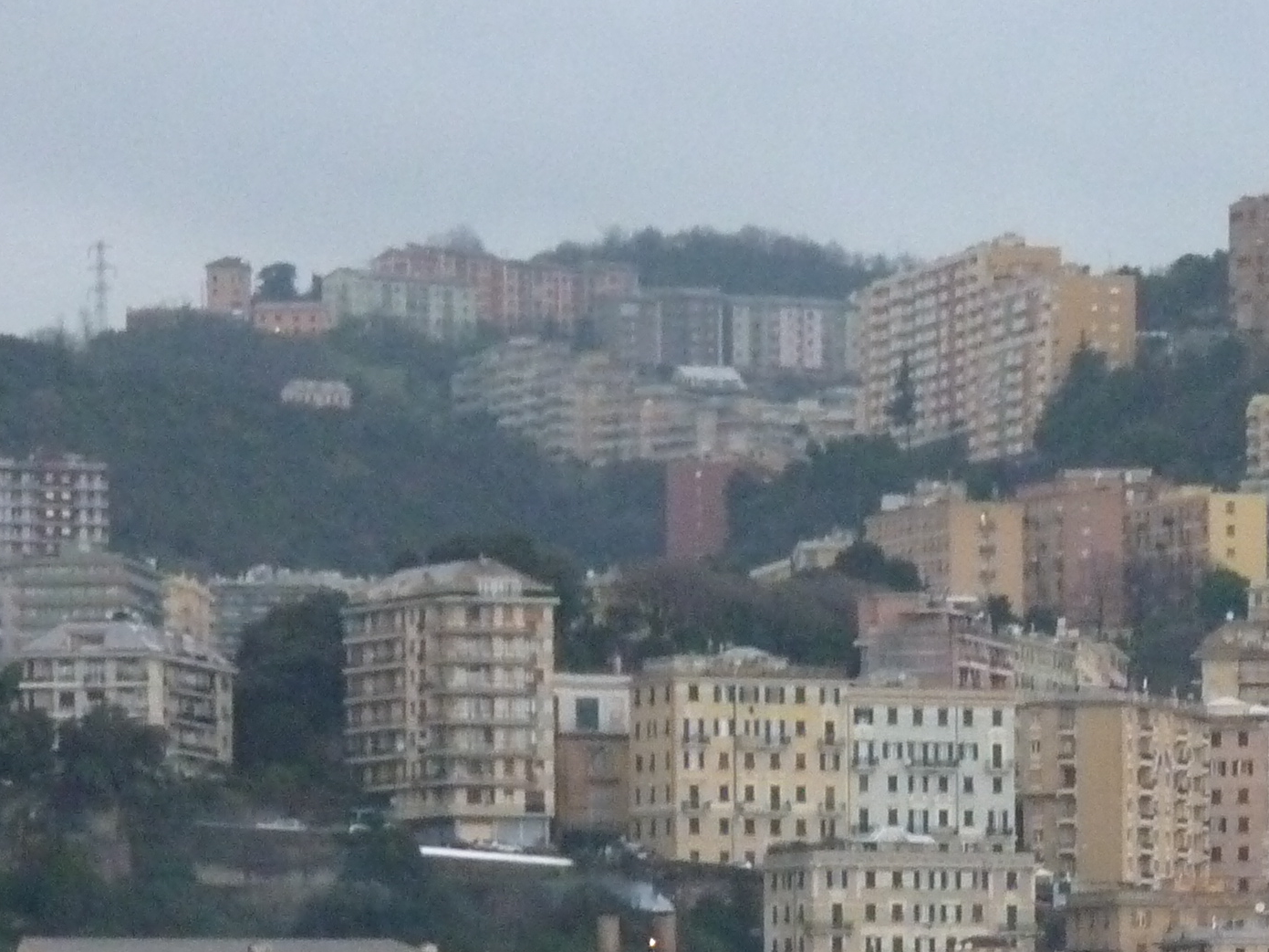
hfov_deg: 6.6
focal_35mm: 302
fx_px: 11070
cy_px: 1329
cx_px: 952
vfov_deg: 4.9
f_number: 3.6
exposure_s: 1/80
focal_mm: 18.7
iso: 640
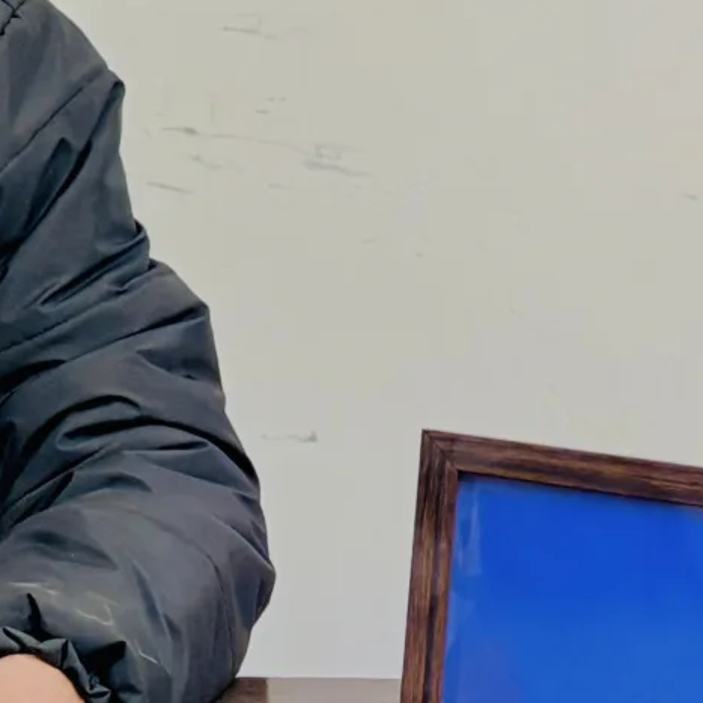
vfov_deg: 13.4
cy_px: -175
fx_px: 2895
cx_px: -452
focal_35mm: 126
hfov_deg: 12.9
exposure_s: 1/100
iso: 125
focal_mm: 5.96
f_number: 1.6
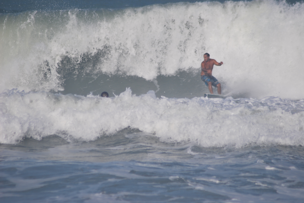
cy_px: 102
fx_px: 3804
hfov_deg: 4.6
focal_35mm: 450
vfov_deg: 3.1
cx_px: 152
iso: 100
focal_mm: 300
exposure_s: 1/1250
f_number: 5.6
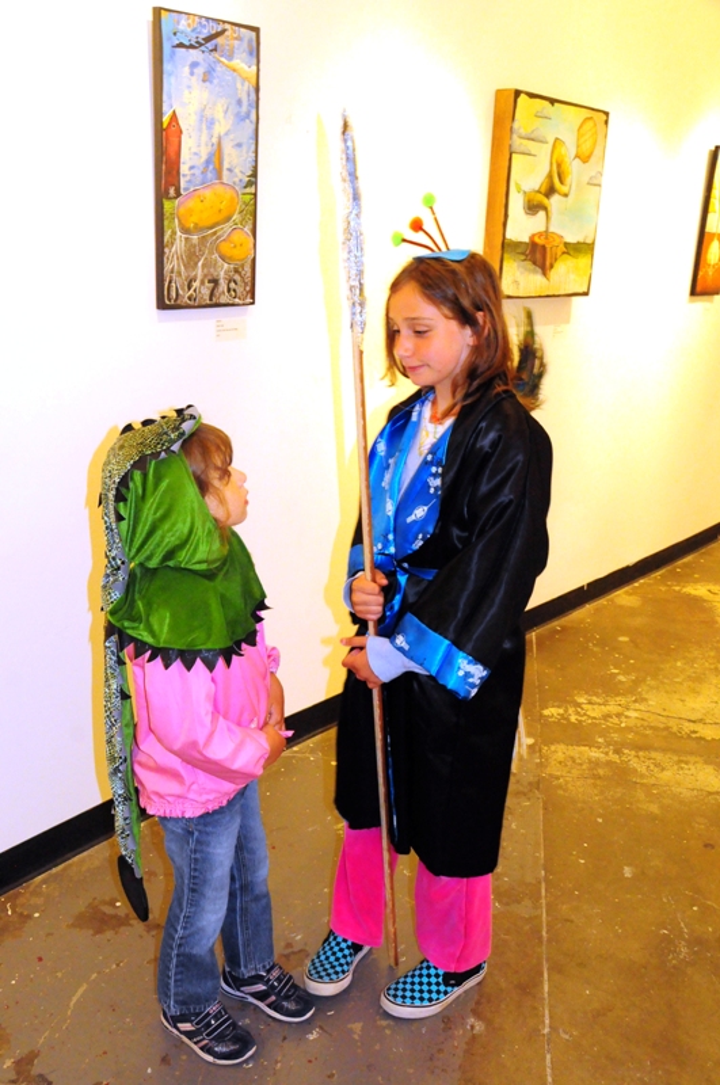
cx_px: 360
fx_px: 993
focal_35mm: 33
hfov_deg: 39.9
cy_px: 542
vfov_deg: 57.3
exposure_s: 1/100
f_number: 8
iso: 3200
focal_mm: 22
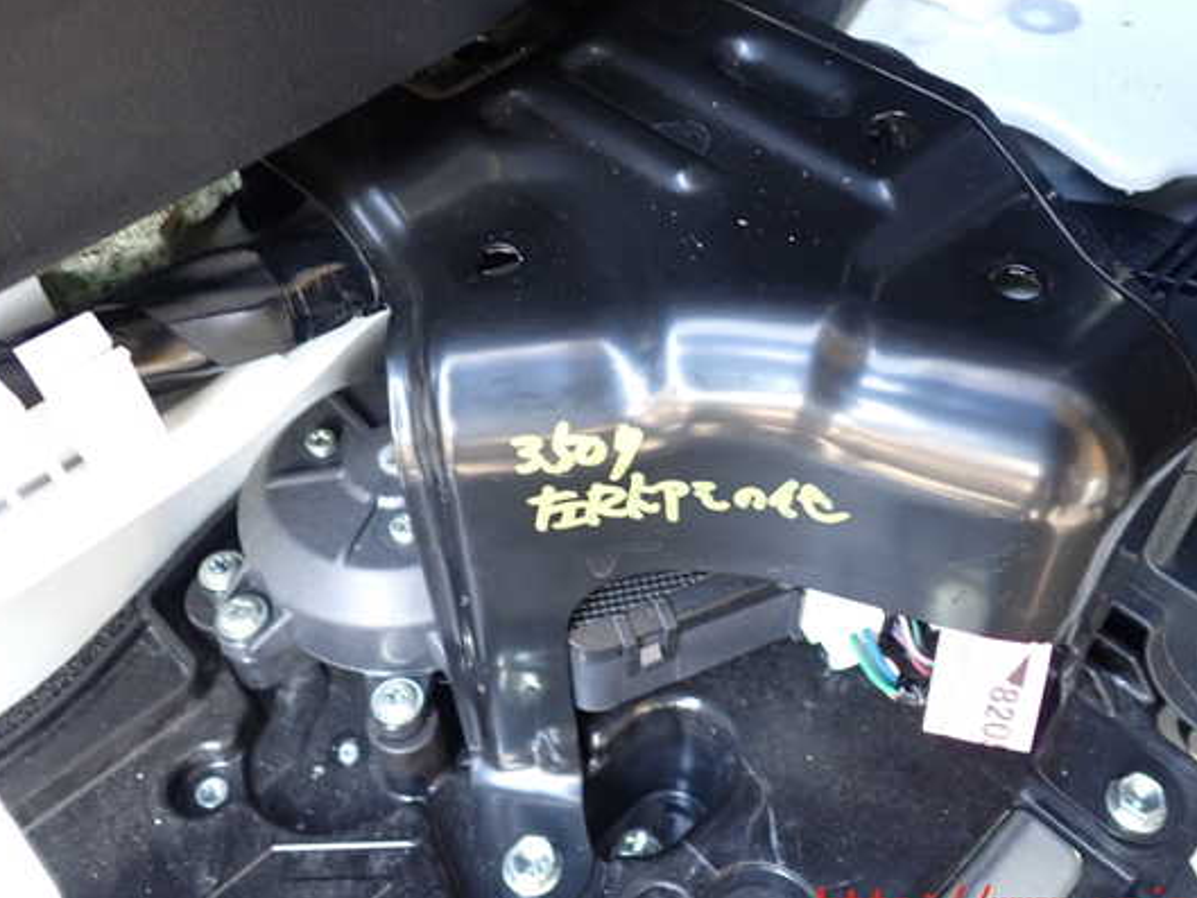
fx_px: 1176
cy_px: 430
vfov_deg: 41.8
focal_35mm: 34
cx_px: 649
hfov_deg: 53.9
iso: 250
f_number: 2.3
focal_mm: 5.4
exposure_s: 1/30
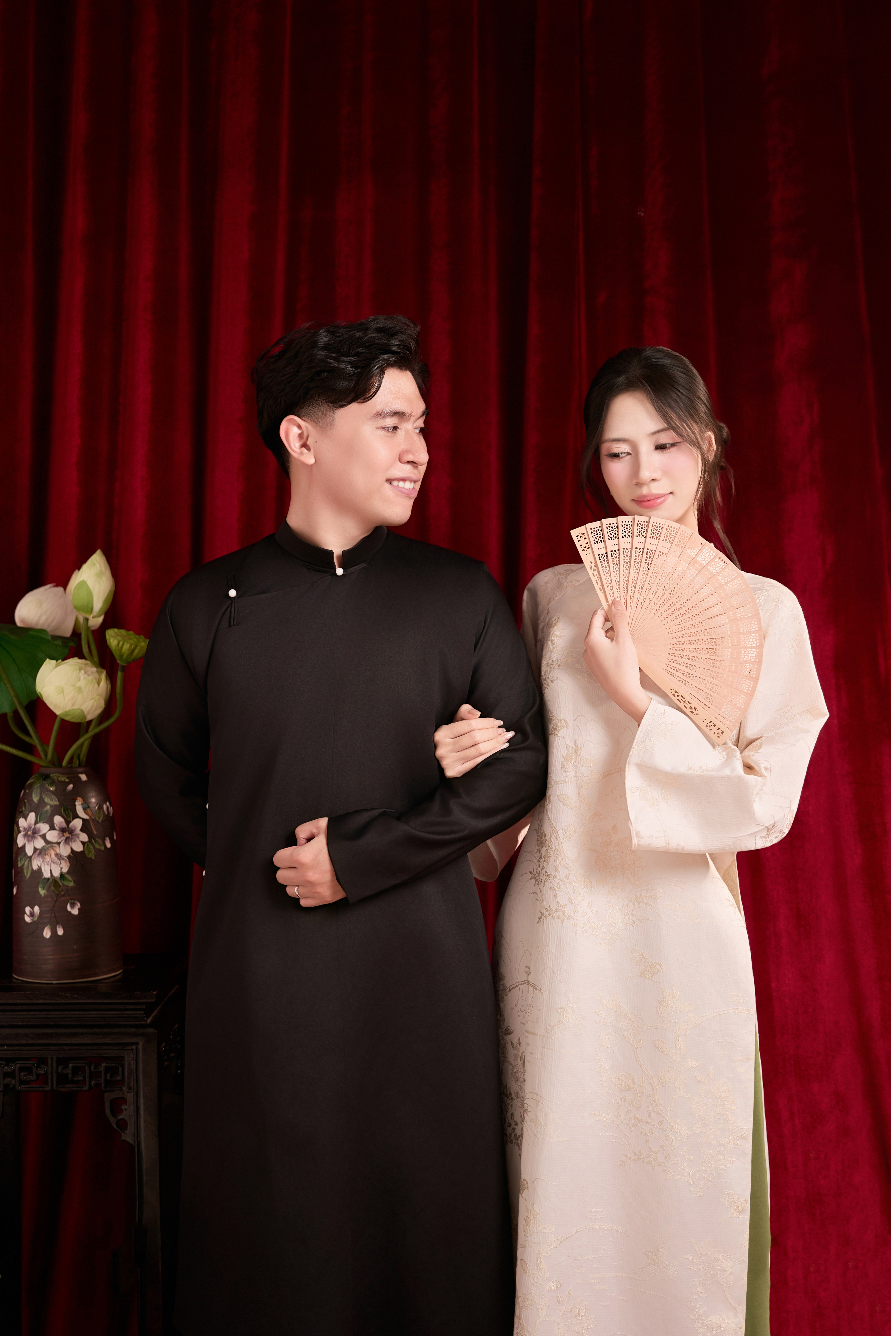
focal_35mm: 44
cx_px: 446
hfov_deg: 30.8
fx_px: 1619
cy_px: 668
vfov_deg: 44.9
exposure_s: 1/100
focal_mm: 43.6
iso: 320
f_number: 3.2
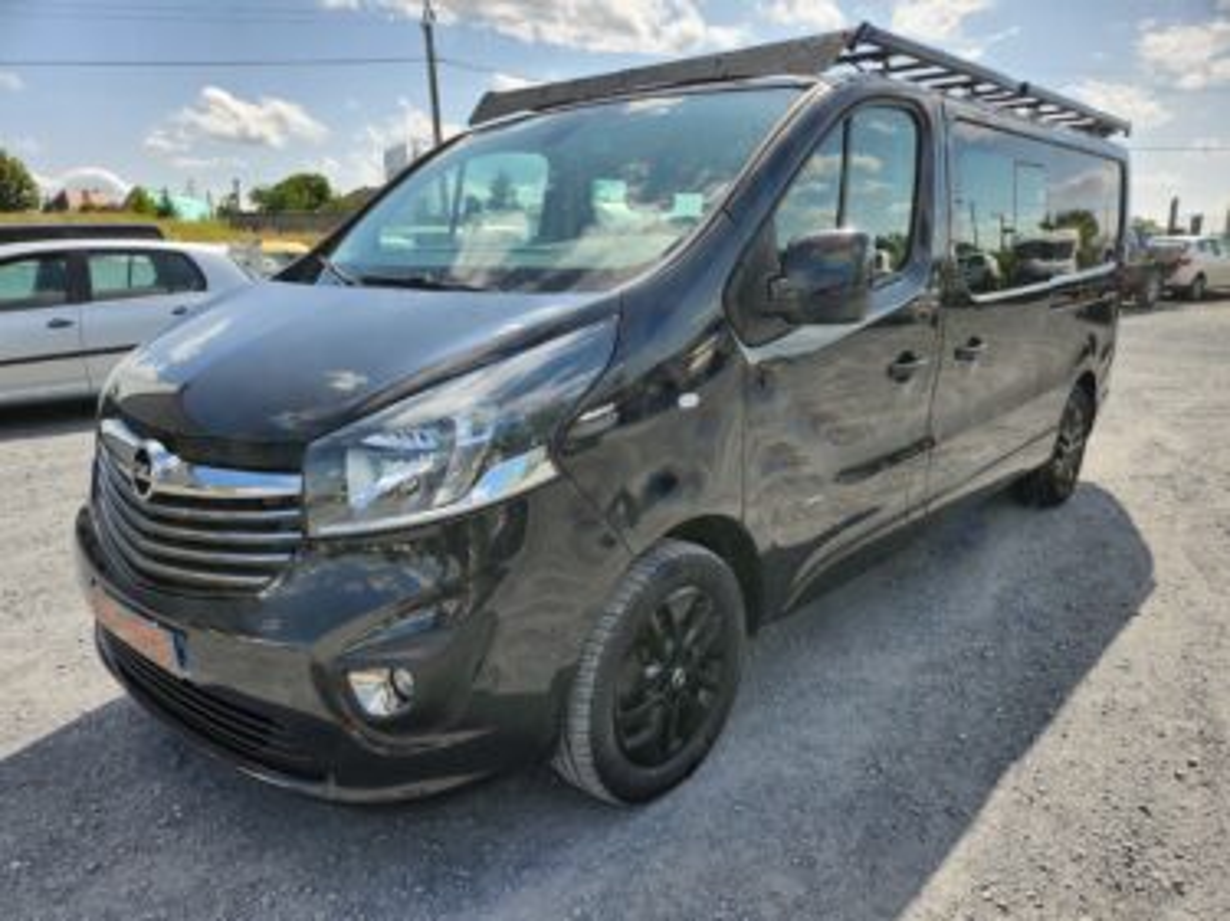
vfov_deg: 56.8
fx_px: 853
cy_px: 460
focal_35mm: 24
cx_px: 615
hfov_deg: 71.6
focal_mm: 5
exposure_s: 1/2271
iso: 50
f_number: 1.8
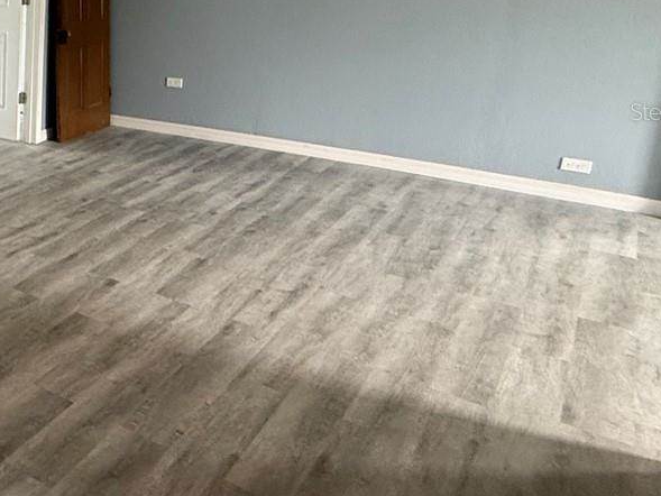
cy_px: 111
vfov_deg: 36.6
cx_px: -162
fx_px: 726
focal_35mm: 38
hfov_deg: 36.0
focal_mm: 2.22
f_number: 2.2
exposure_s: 1/87
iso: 320
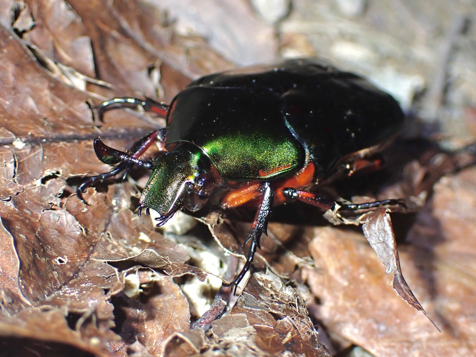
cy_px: 178
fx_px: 1059
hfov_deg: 25.3
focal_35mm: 77
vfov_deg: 19.1
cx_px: 238
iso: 400
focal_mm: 13.65
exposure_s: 1/80
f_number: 13
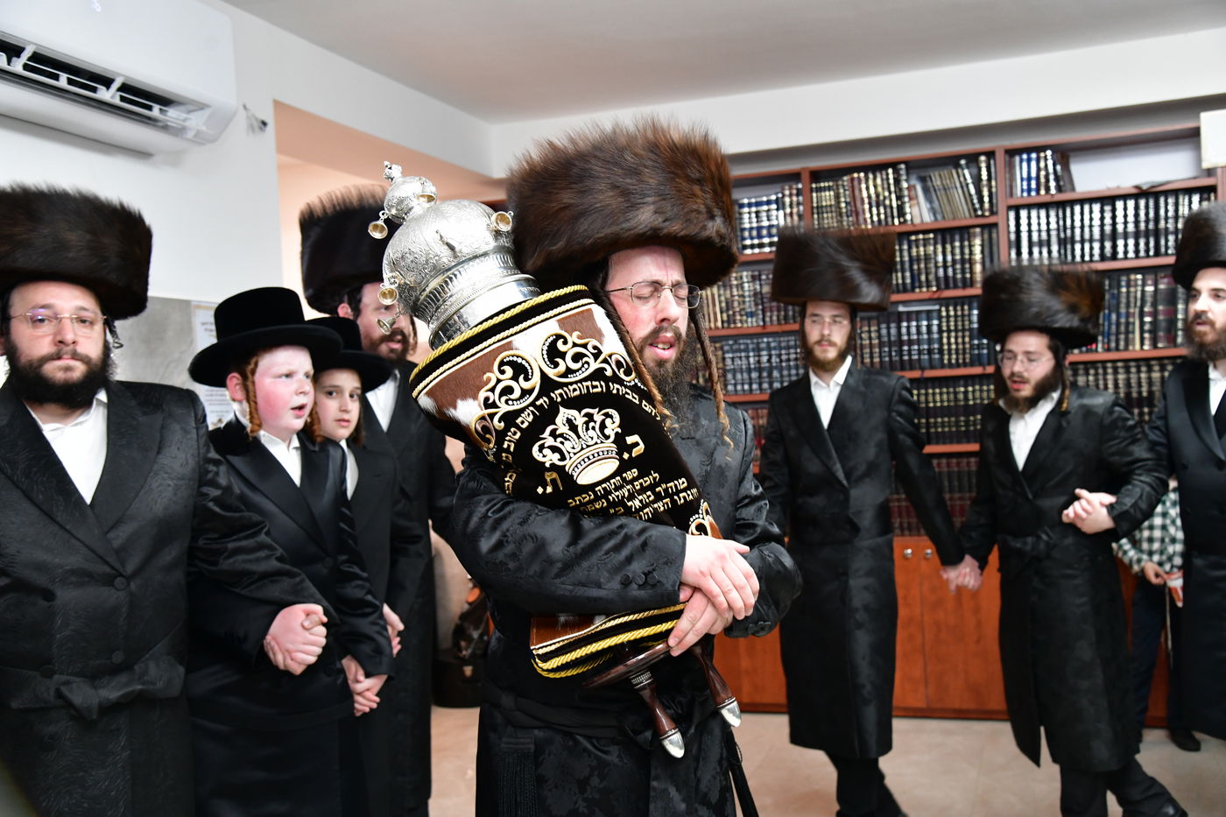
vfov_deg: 35.0
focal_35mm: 38
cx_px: 613
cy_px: 408
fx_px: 1294
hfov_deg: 50.7
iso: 2500
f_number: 5.6
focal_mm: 38
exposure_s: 1/100
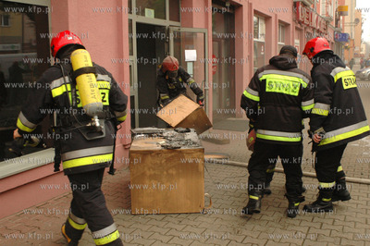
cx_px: 185
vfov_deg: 36.8
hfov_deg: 53.2
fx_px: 370
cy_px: 123
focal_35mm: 36
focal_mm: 24
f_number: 6.3
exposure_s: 1/200
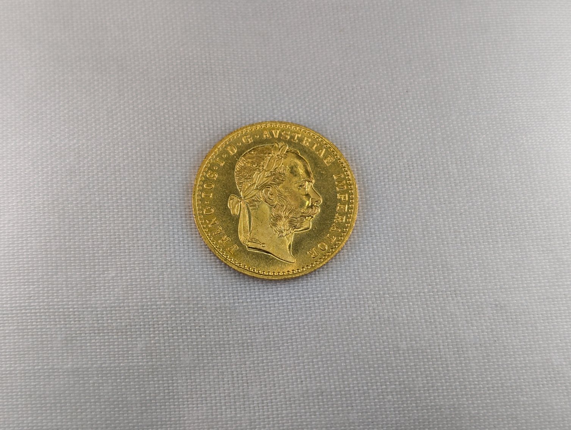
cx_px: 286
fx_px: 809
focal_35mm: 49
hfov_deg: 38.9
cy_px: 215
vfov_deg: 29.8
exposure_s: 1/864
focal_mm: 6.9
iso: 23
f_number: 1.68
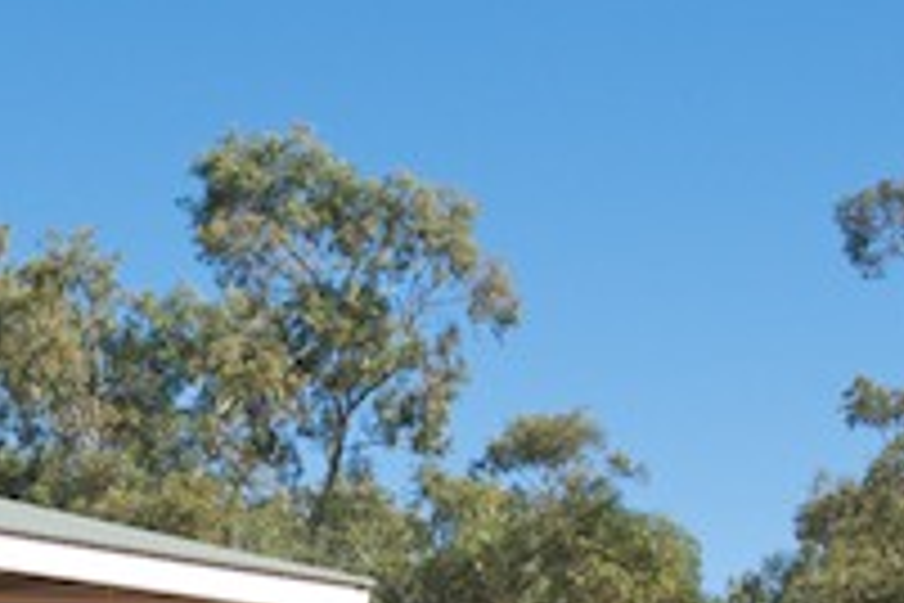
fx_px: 3365
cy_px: 688
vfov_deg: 10.1
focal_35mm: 134
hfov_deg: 15.2
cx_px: 189
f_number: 10
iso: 320
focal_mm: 30
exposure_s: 1/400
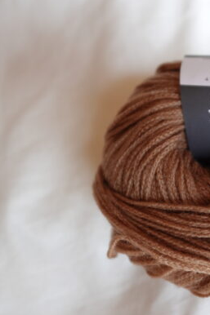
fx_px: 245
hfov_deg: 39.8
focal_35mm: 28
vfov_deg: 65.5
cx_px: 217
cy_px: 154
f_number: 1.8
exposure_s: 1/160
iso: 125
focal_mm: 6.9
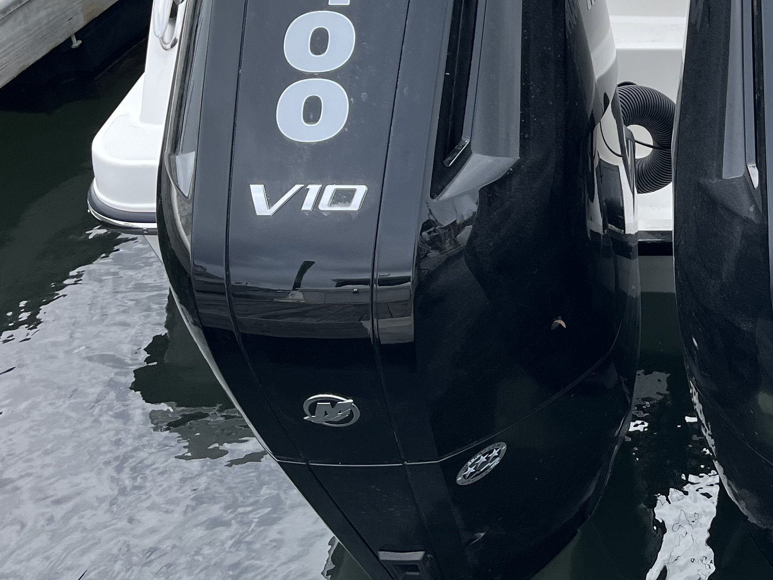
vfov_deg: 23.0
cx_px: 811
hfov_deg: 28.8
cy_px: 47
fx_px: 1384
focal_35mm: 62
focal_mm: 5.1
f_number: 1.6
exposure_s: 1/1186
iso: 50
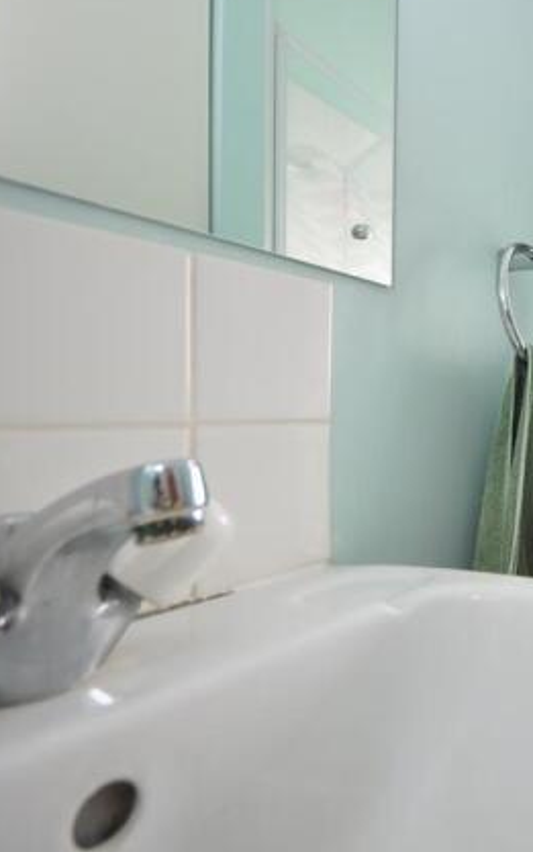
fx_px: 557
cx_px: 582
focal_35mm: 24
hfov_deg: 41.2
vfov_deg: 74.8
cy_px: 415
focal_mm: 10
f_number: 4
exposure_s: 1/10
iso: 200
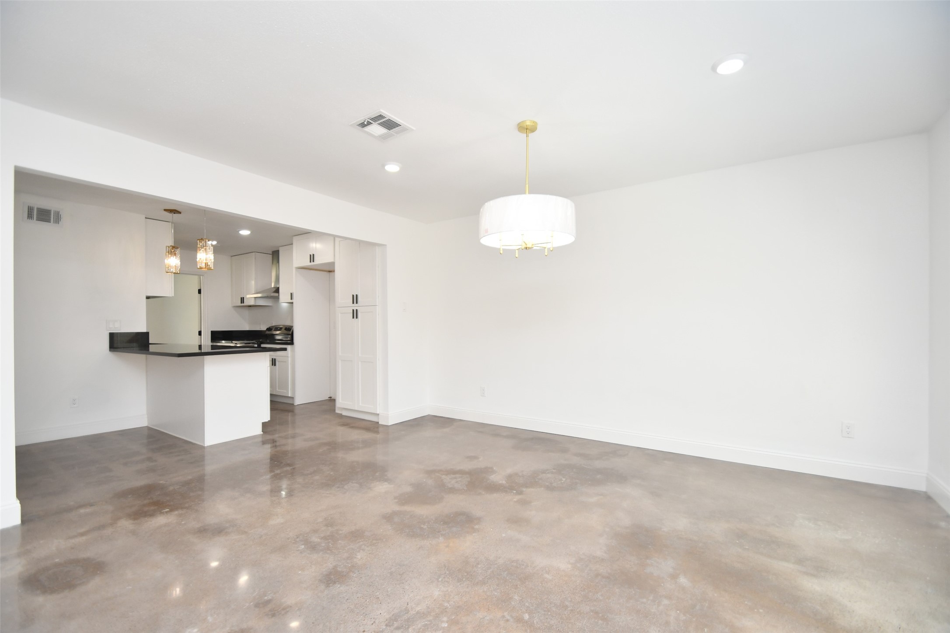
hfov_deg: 100.4
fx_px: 396
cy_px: 316
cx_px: 475
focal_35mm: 15
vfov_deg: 77.3
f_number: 3.5
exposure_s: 1/125
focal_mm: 10
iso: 250
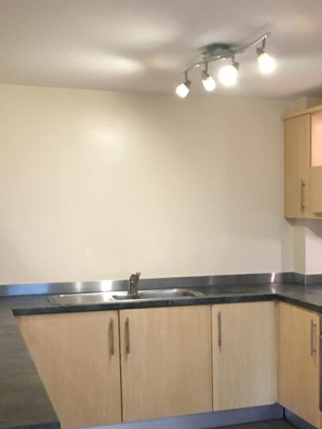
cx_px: 260
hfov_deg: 26.1
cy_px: 303
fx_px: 682
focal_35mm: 55
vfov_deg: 34.4
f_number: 2.2
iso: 160
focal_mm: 4.15
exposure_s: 1/33
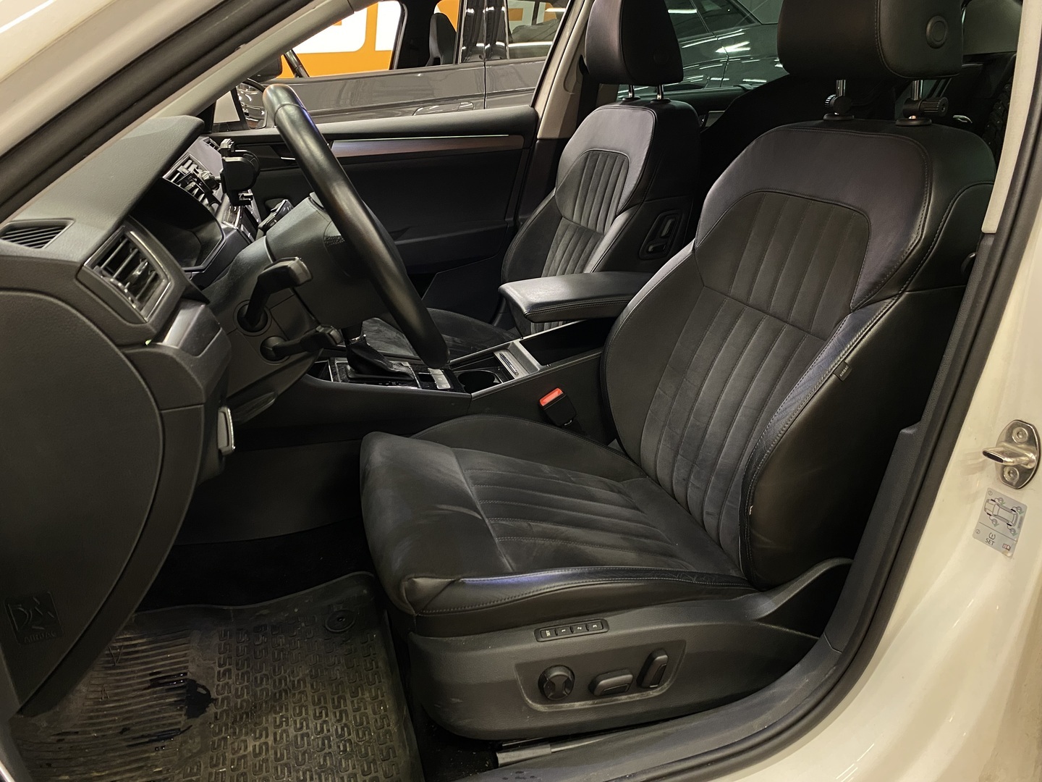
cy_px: 391
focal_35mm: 26
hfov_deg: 67.3
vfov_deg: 53.1
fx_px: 783
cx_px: 521
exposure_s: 1/50
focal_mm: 4.25
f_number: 1.8
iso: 500
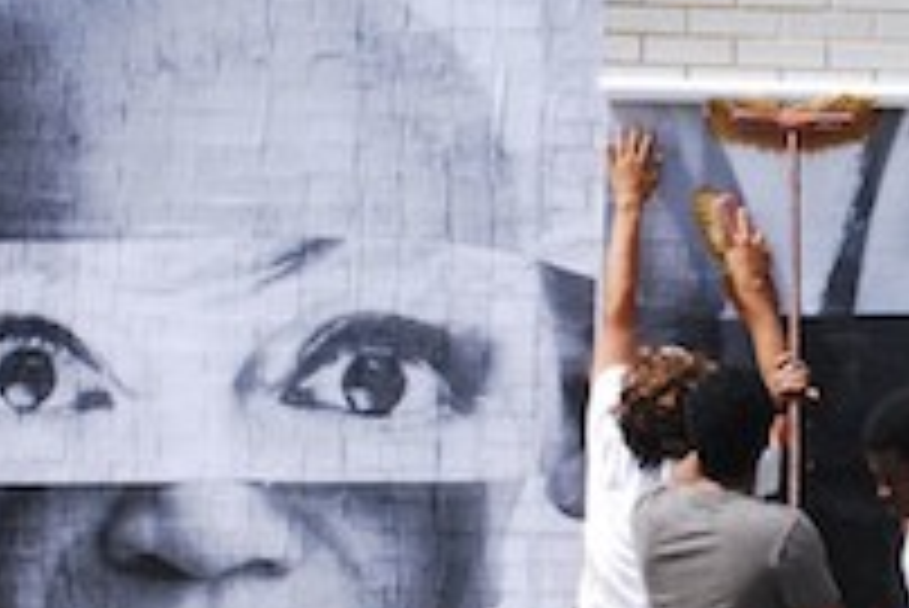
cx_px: 1098
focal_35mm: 262
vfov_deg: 5.3
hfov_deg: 7.8
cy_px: 414
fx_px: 6610
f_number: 13
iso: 500
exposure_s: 1/640
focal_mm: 55
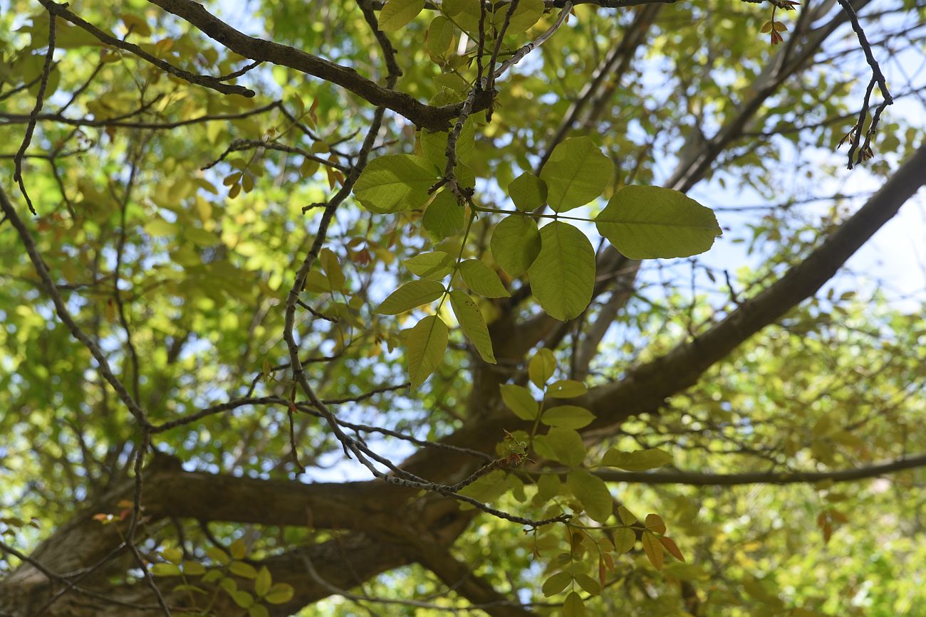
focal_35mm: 56
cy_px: 308
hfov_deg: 35.6
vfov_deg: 24.2
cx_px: 463
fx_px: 1441
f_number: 6.3
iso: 125
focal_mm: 56
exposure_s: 1/125
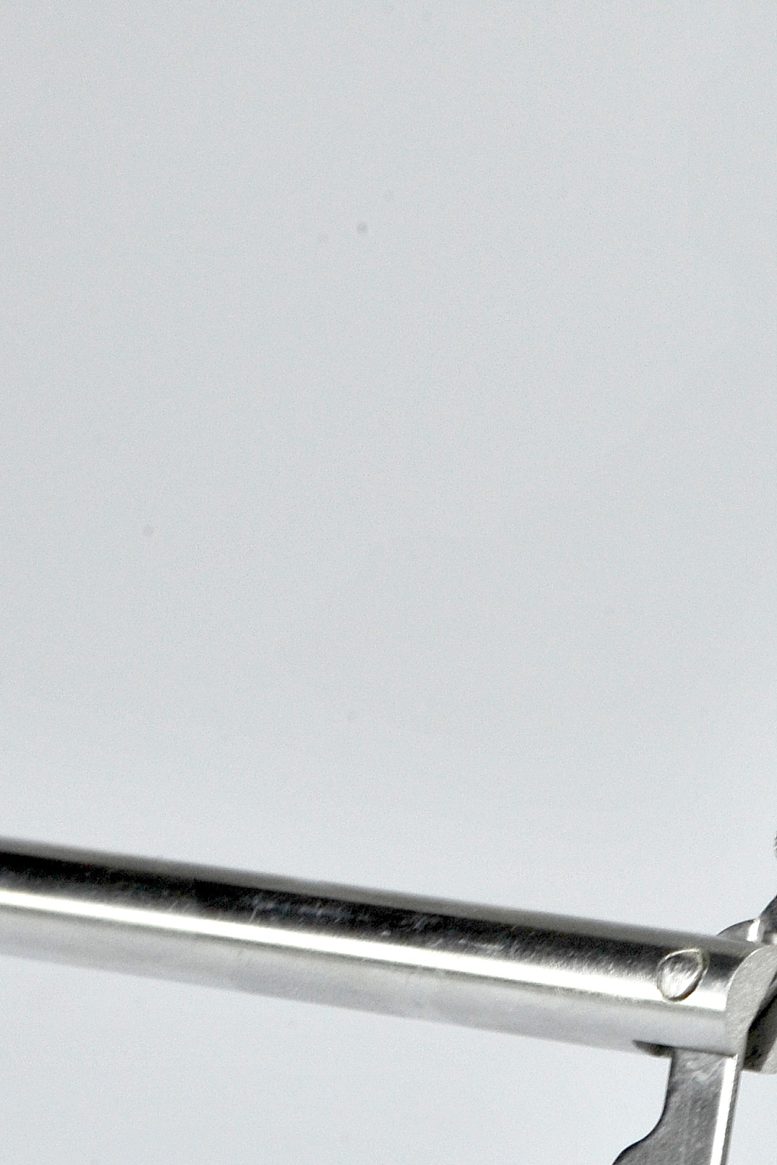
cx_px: 619
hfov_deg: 5.0
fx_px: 8965
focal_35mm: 277
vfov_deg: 7.4
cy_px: 887
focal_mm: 105
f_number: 18
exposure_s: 1/20
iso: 800
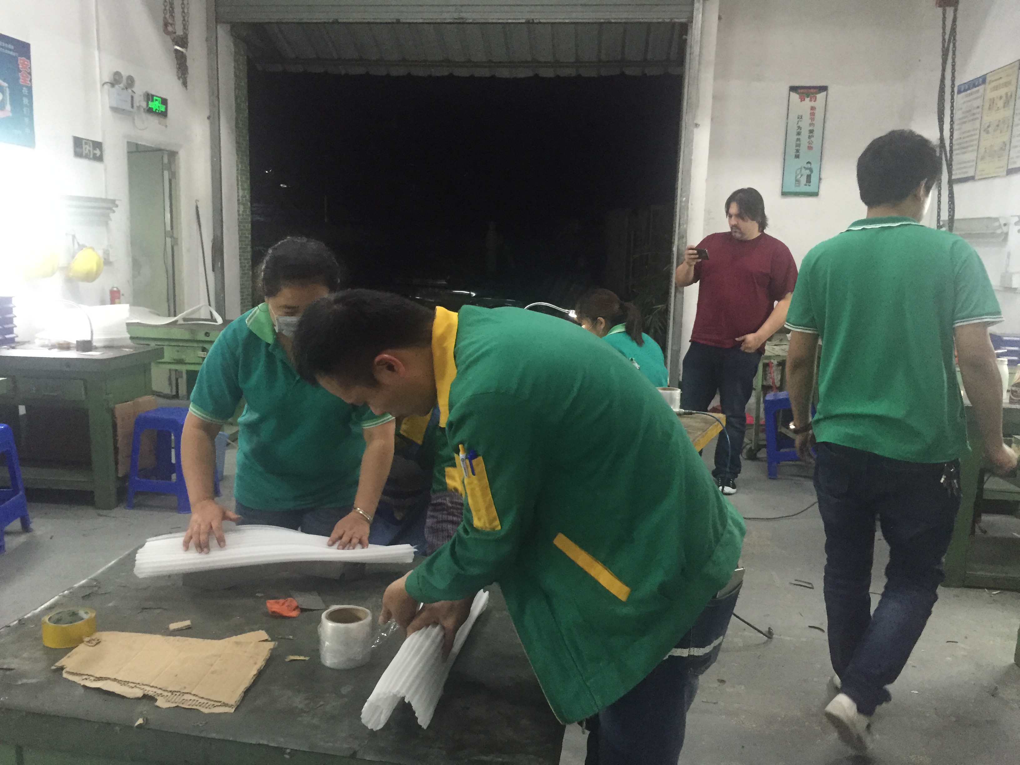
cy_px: 382
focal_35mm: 29
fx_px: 855
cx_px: 510
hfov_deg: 61.7
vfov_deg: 48.2
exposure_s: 1/30
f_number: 2.2
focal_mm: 4.15
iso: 250
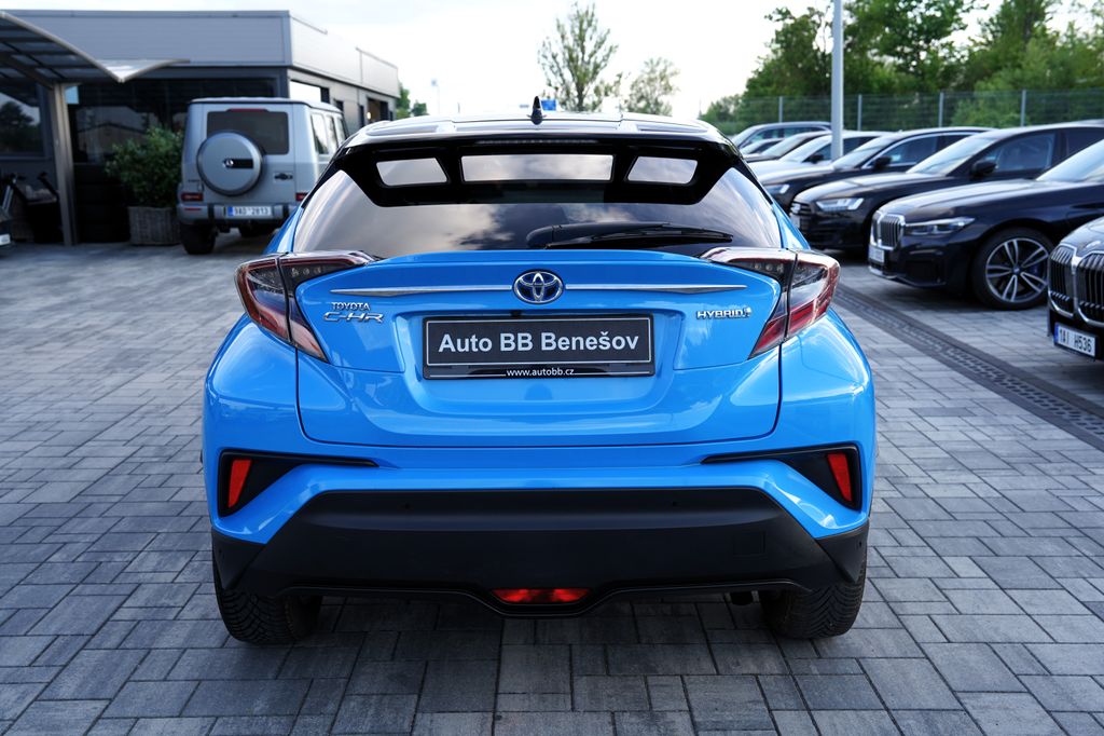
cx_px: 552
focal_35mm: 37
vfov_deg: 35.9
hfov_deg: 51.9
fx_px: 1134
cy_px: 368
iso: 100
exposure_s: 1/125
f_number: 5
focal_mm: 37
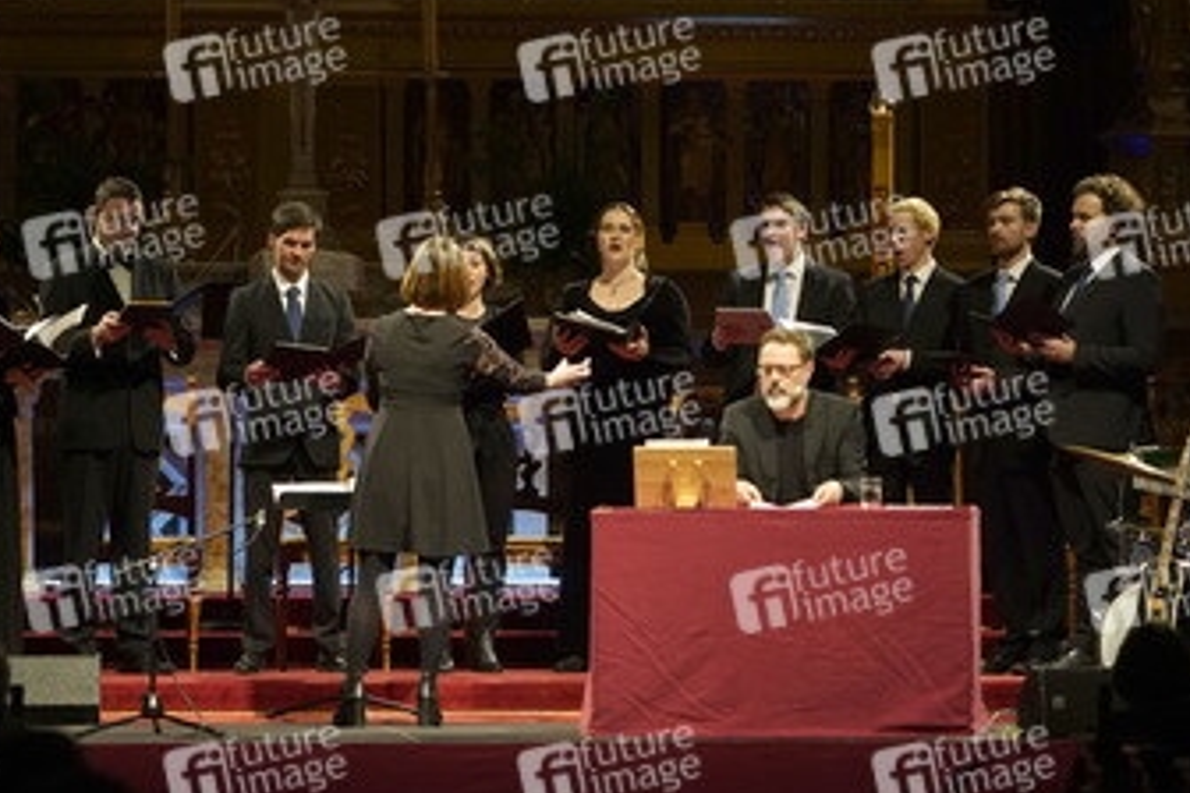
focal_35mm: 268
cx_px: 515
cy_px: 326
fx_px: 8858
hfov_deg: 7.7
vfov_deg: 5.1
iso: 5000
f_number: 5.6
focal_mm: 200
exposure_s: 1/125
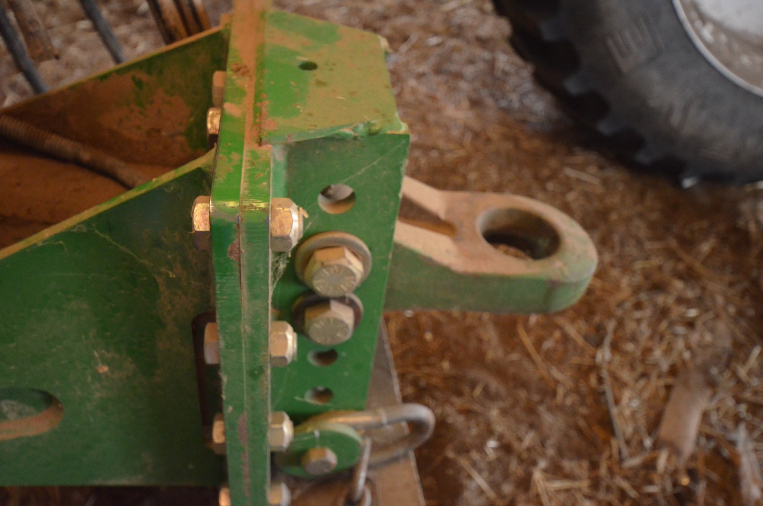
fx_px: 698
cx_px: 382
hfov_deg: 57.3
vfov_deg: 39.8
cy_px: 253
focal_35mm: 33
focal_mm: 22
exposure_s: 1/60
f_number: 4.5
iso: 3200
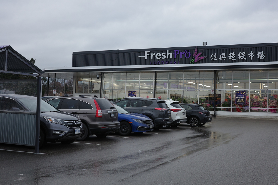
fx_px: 378
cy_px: 90
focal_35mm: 49
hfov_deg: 40.3
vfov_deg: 27.5
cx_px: 137
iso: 100
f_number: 3.2
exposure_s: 1/160
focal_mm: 26
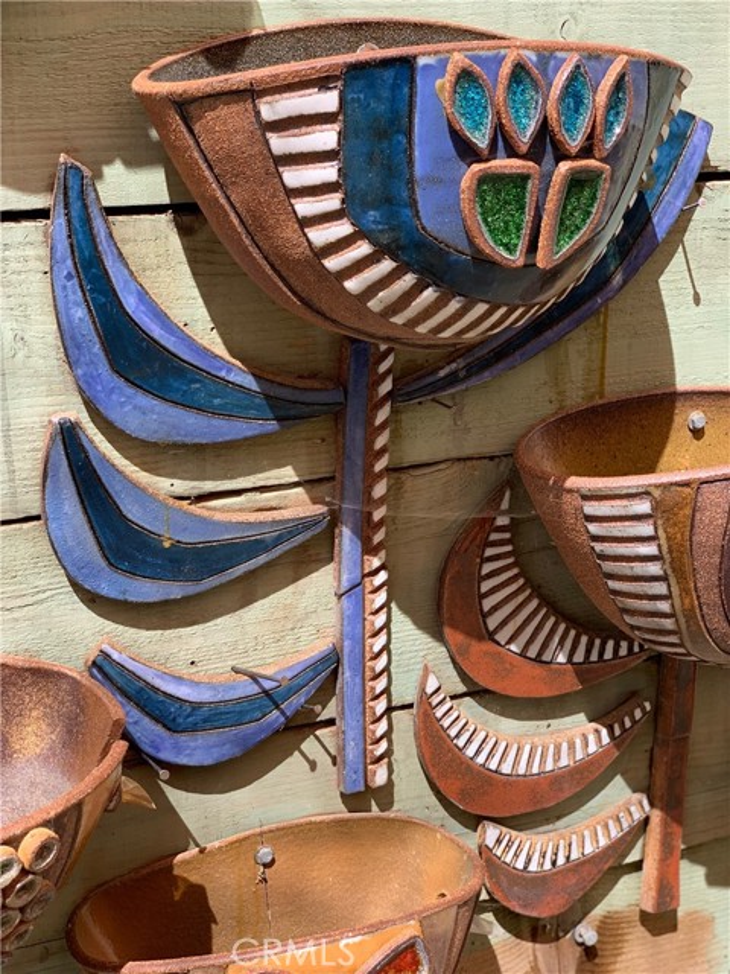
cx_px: 365
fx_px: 1462
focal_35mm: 52
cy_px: 487
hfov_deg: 28.0
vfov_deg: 36.8
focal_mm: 6
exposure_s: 1/122
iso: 20
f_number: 2.4
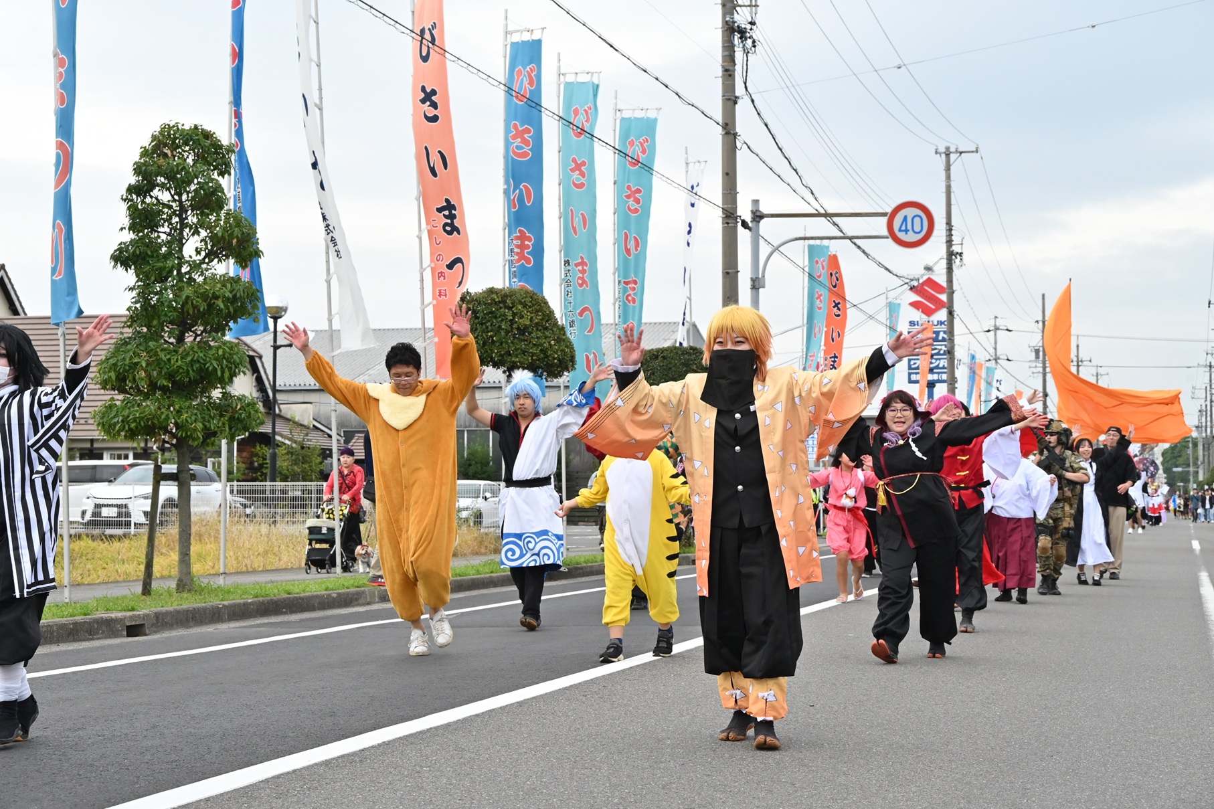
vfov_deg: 23.4
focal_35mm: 58
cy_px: 404
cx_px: 607
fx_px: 1956
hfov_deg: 34.5
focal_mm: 58
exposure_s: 1/640
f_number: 9
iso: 1600
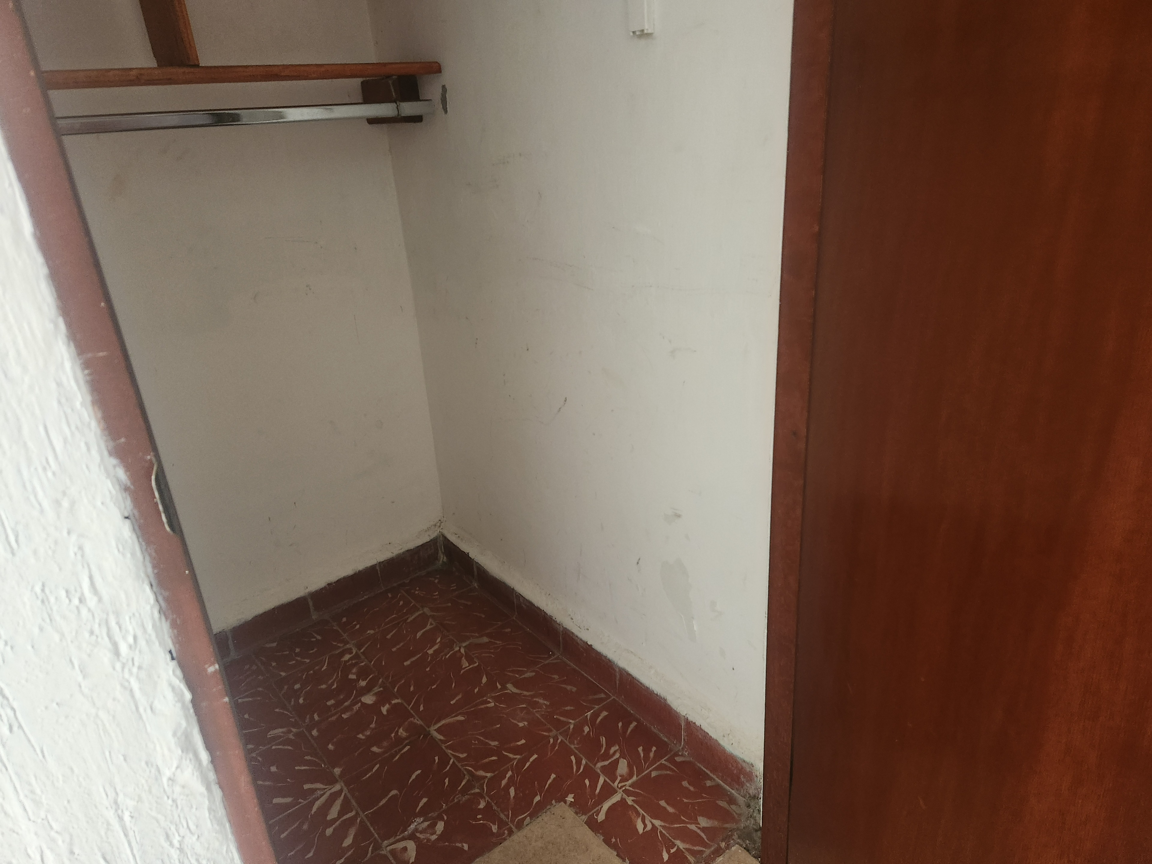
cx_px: 576
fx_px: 765
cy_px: 432
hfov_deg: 73.9
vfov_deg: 58.9
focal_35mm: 23
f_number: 1.8
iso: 400
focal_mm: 5.4
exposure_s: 1/40
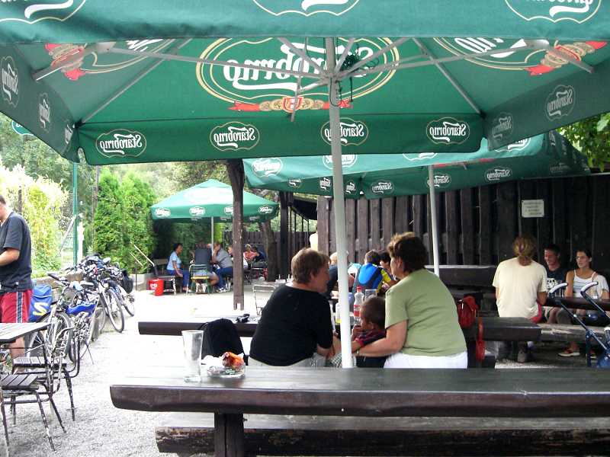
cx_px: 305
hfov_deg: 49.0
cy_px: 228
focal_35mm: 38
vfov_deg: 37.7
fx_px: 670
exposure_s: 1/50
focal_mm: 6.3
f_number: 3.1
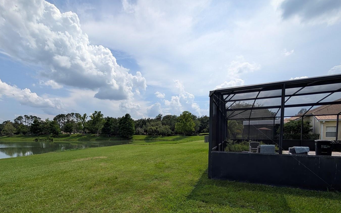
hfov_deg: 101.1
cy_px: 141
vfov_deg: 72.6
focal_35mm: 15
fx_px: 139
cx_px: 153
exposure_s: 1/5319
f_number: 1.7
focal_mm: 2.02
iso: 54
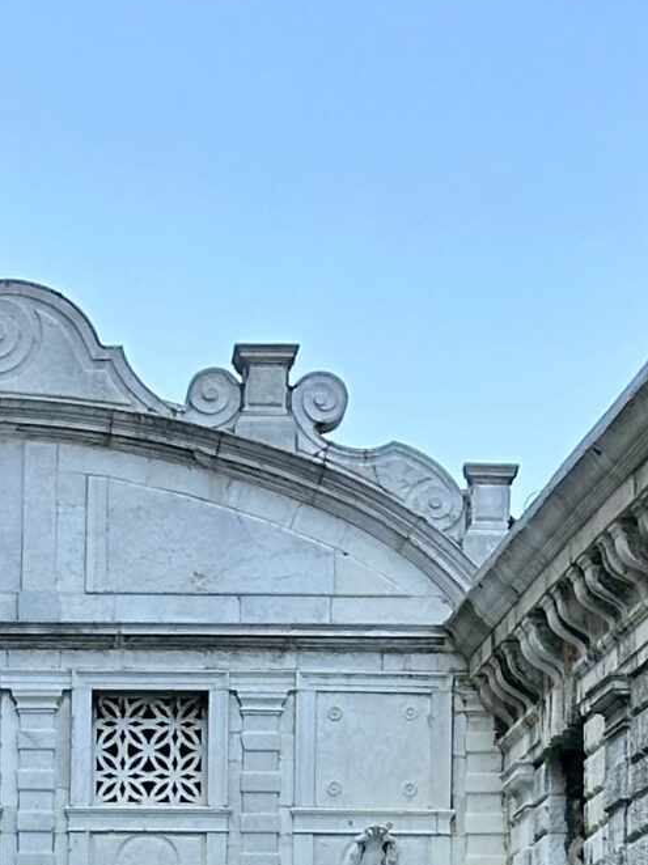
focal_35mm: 186
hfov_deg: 7.9
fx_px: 4647
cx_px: 20
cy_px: 1262
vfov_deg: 10.3
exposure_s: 1/1357
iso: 64
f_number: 1.78
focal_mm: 6.86
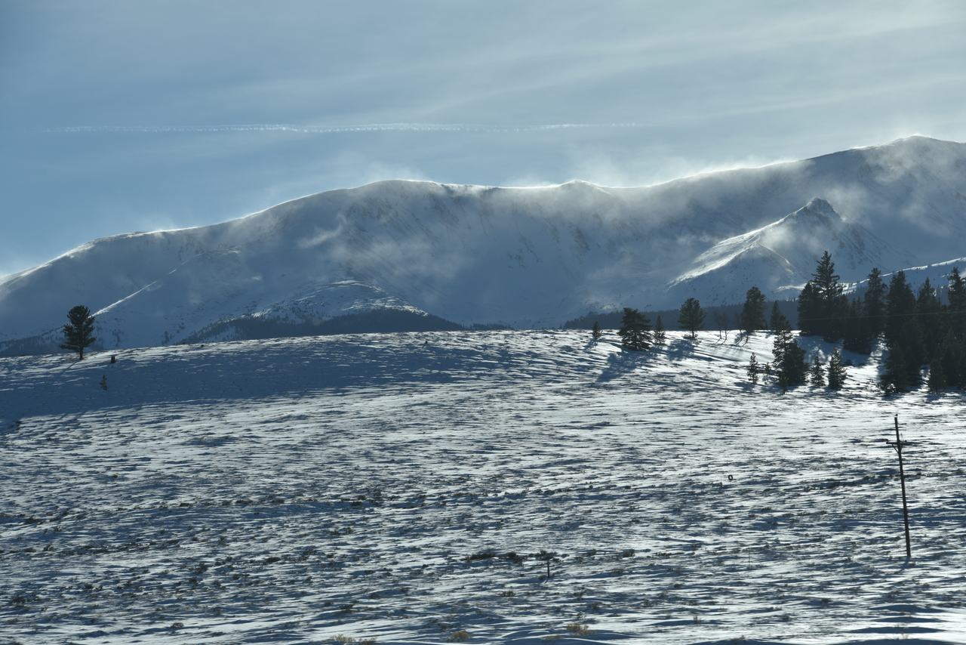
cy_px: 322
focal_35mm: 150
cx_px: 483
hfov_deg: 13.7
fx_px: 4026
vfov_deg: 9.2
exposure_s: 1/500
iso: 100
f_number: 11
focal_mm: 150
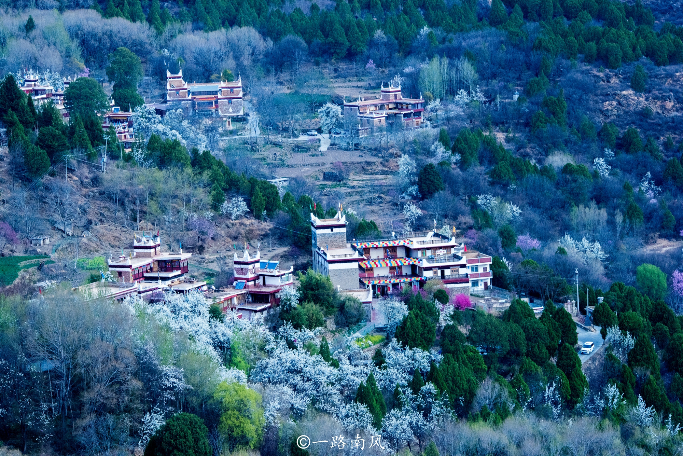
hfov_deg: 9.8
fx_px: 3985
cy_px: 228
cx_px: 342
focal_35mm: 210
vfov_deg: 6.5
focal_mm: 210
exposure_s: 1/250
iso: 1600
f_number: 13
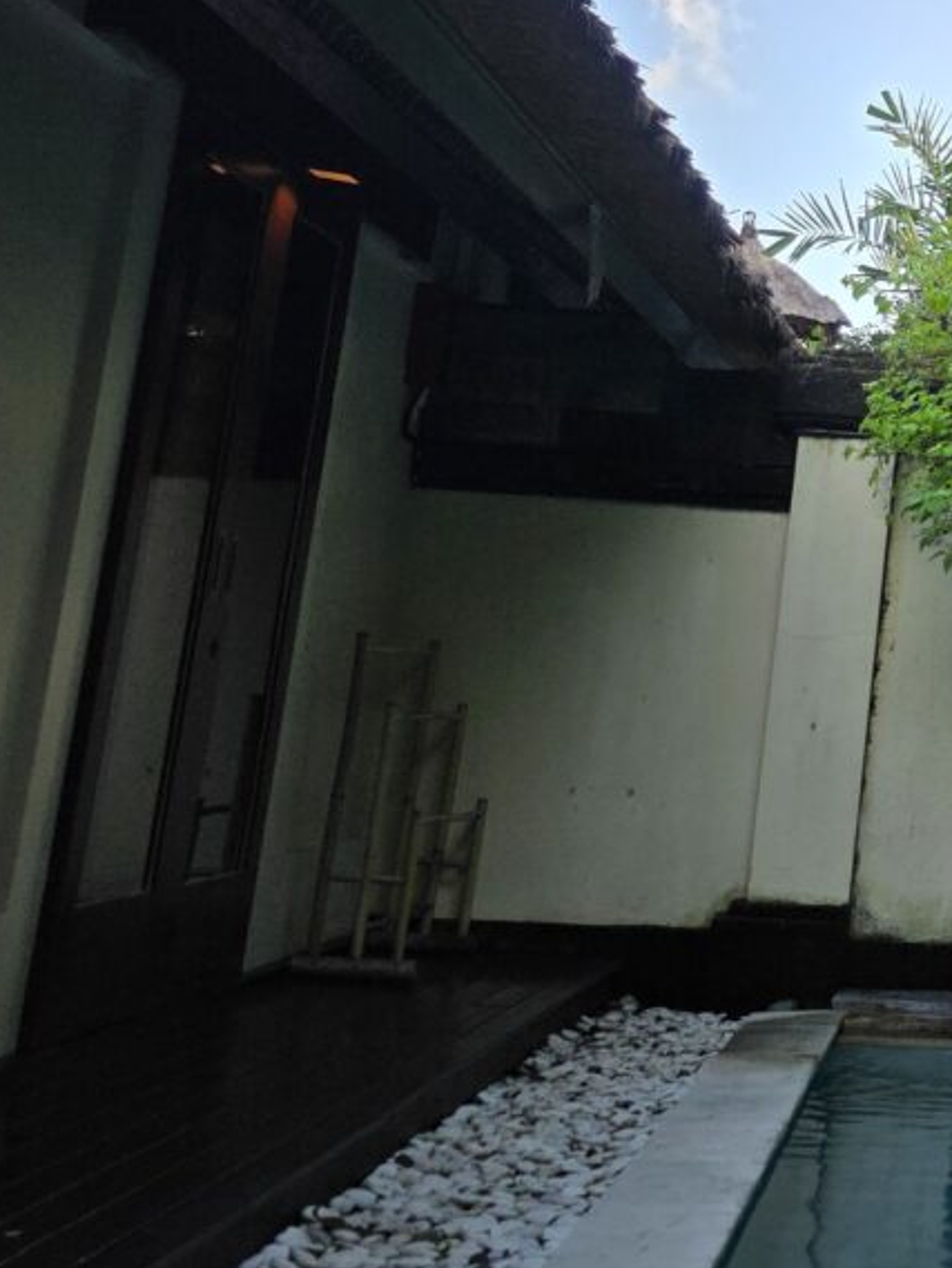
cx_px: 1362
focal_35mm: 69
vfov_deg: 27.1
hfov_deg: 19.1
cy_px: 110
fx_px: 2529
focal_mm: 6.3
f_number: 1.7
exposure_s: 1/180
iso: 32
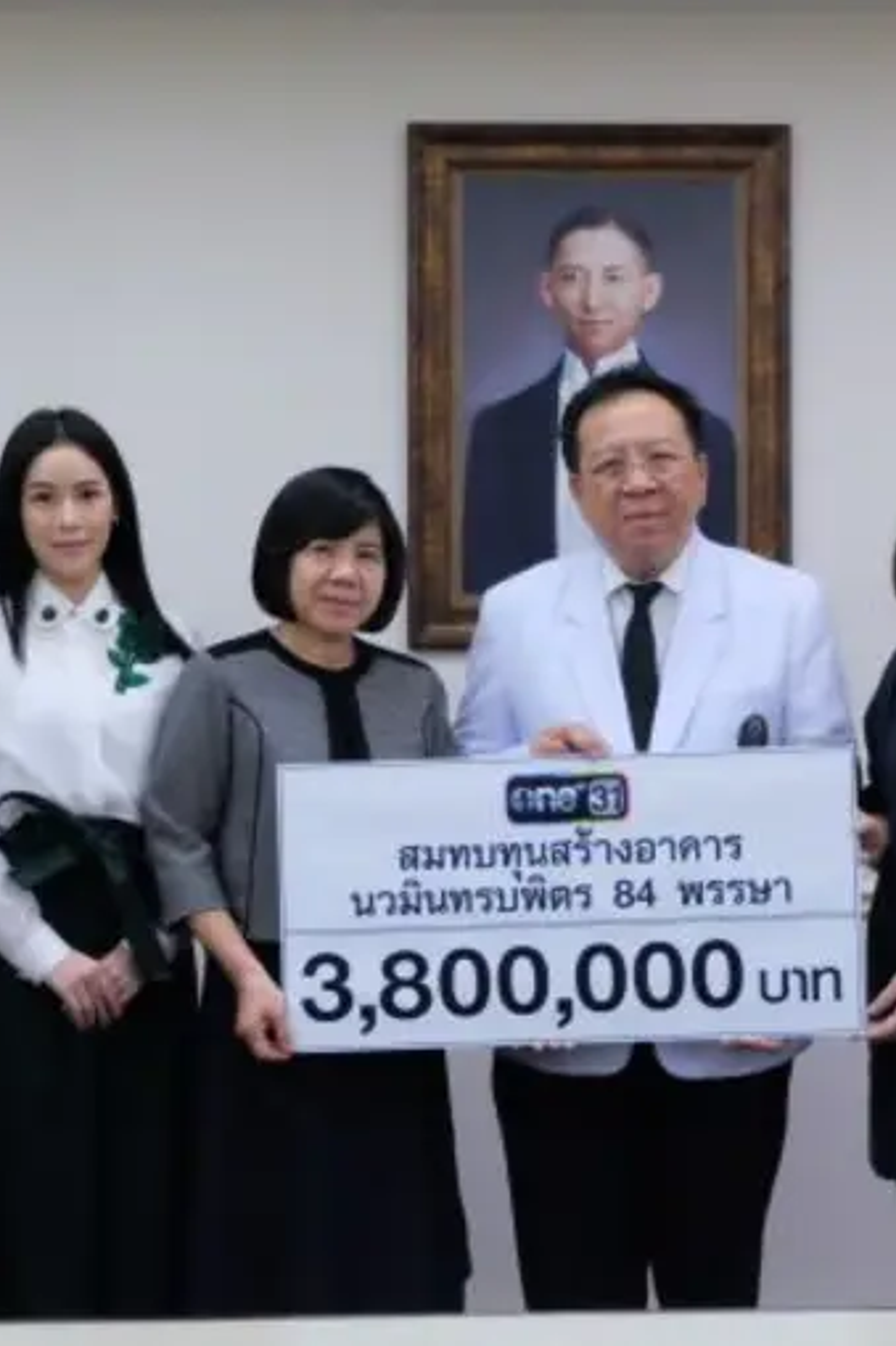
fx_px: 2690
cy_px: 674
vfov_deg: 28.1
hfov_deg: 18.9
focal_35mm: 72
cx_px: 555
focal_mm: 31
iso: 6400
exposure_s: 1/180
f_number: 4.7
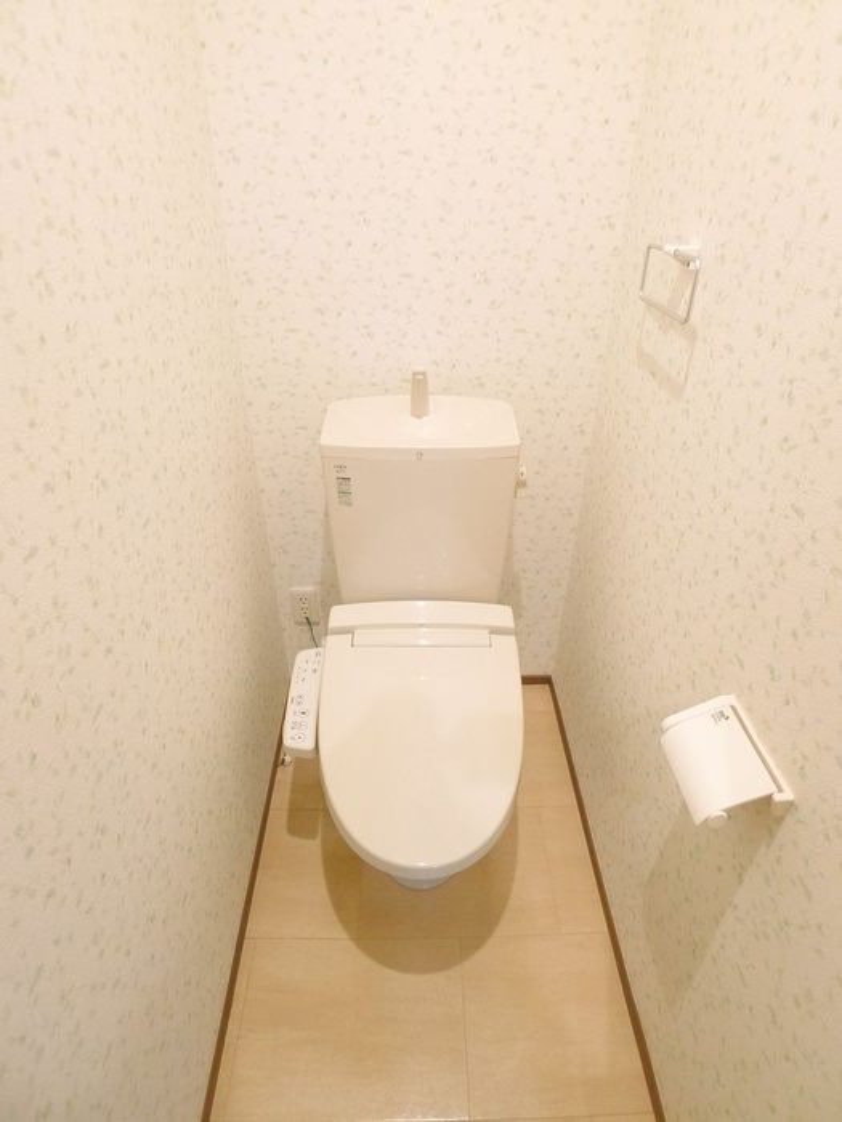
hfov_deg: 56.8
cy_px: 561
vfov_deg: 71.6
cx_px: 421
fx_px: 778
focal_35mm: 24
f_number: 2
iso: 400
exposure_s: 1/40
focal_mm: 5.1
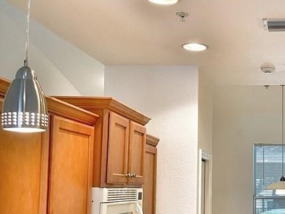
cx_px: 283
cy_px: 148
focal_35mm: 63
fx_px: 519
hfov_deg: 28.8
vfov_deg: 23.1
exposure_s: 1/60
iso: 80
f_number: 1.8
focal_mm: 4.25
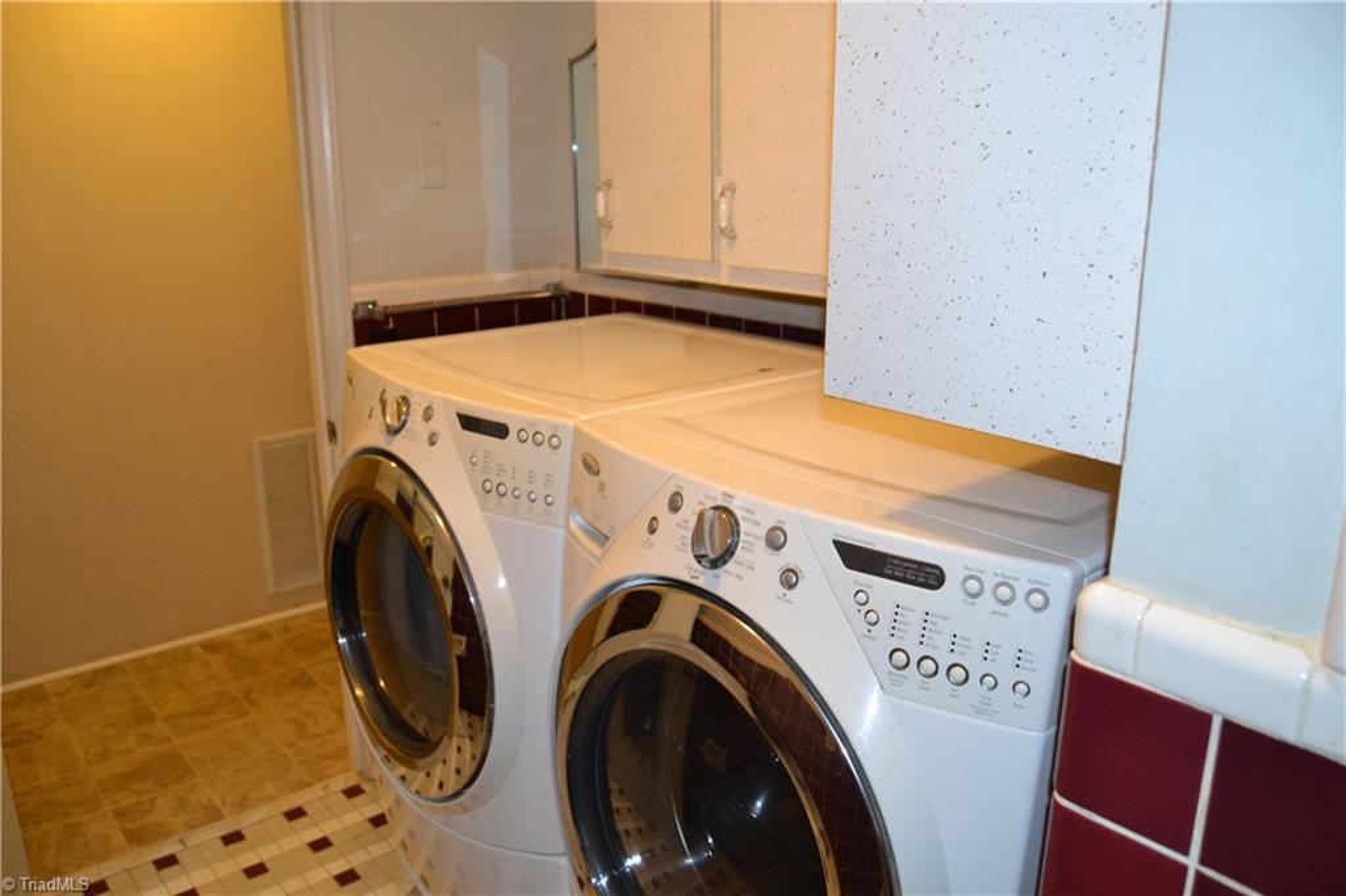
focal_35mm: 27
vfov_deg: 47.9
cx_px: 673
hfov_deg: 67.4
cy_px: 448
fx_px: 1009
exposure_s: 1/60
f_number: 3.5
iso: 1100
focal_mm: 18
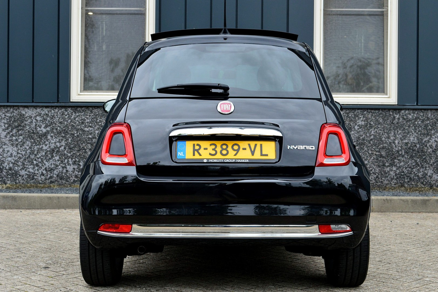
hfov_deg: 33.4
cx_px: 219
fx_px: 730
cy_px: 146
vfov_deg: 22.6
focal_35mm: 60
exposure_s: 1/160
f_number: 10
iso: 400
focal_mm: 40
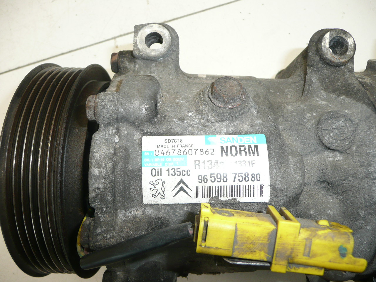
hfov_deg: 63.4
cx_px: 188
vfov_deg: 49.7
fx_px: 304
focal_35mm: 28
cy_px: 141
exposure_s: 1/50
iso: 100
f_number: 3.3
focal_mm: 4.6
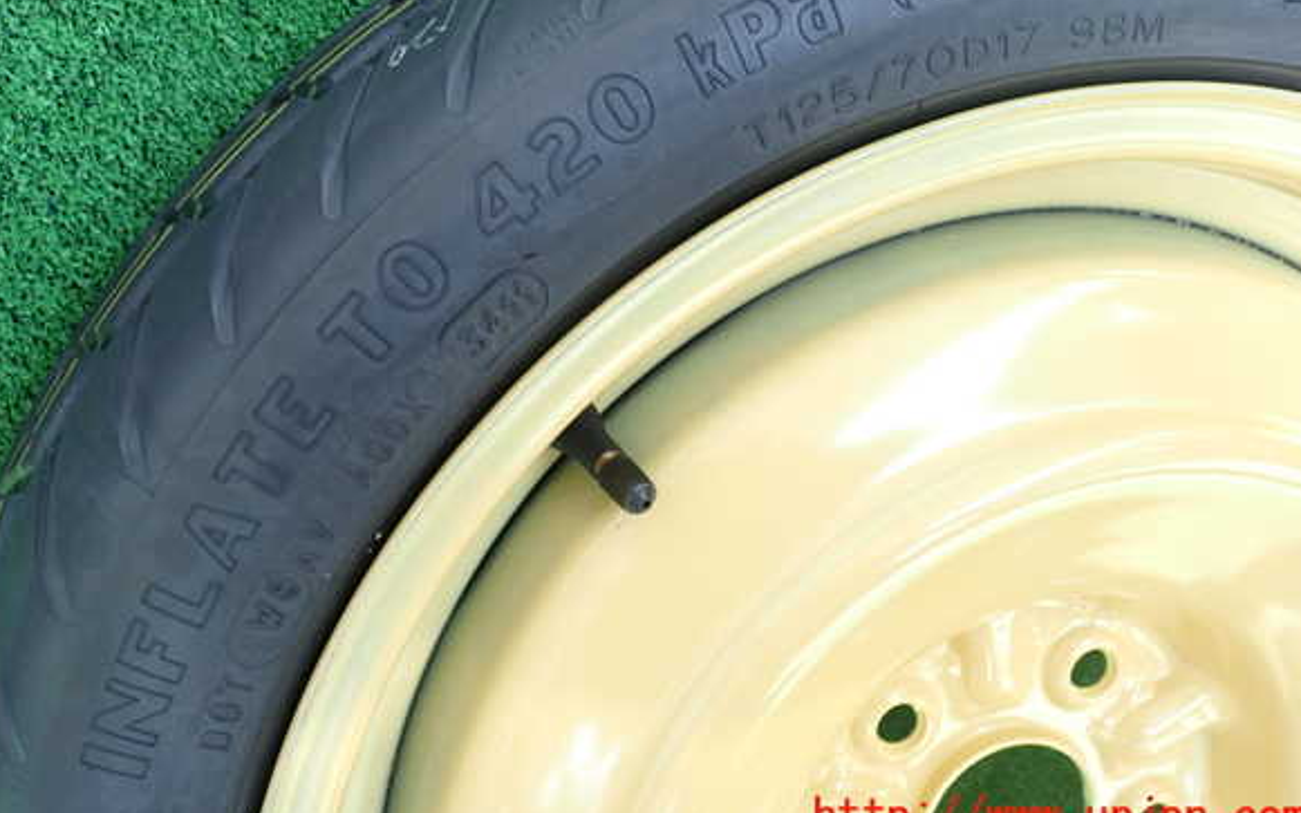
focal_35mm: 35
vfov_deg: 36.2
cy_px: 343
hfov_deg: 55.3
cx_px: 647
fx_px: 1241
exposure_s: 1/125
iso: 250
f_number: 2.4
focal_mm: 5.79
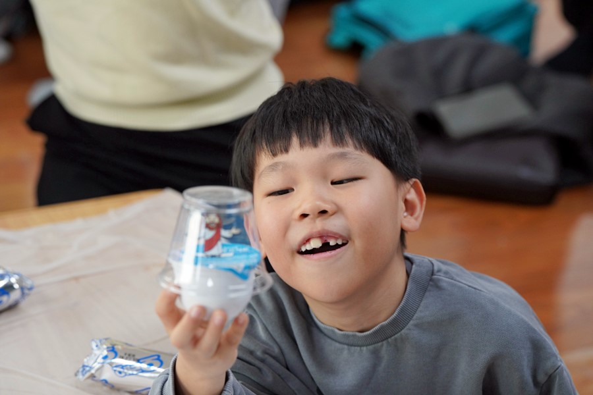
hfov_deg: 21.5
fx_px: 1565
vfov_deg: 14.4
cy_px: 198
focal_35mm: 95
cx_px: 296
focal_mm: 95
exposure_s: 1/160
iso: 1600
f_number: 4
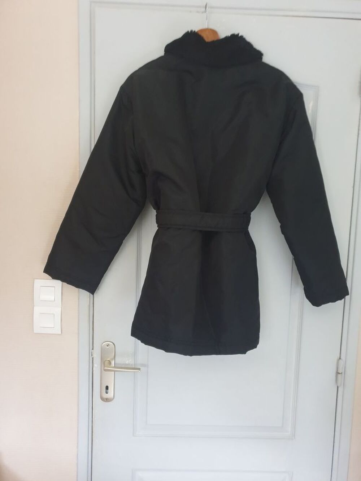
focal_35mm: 26
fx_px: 361
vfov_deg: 67.3
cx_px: 180
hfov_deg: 53.1
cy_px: 240
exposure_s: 1/15
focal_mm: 4.3
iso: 250
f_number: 1.5
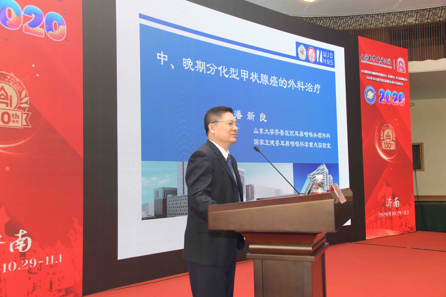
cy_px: 148
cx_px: 223
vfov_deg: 35.1
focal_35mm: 38
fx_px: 471
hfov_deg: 50.7
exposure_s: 1/60
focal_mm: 38
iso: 1400
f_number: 8
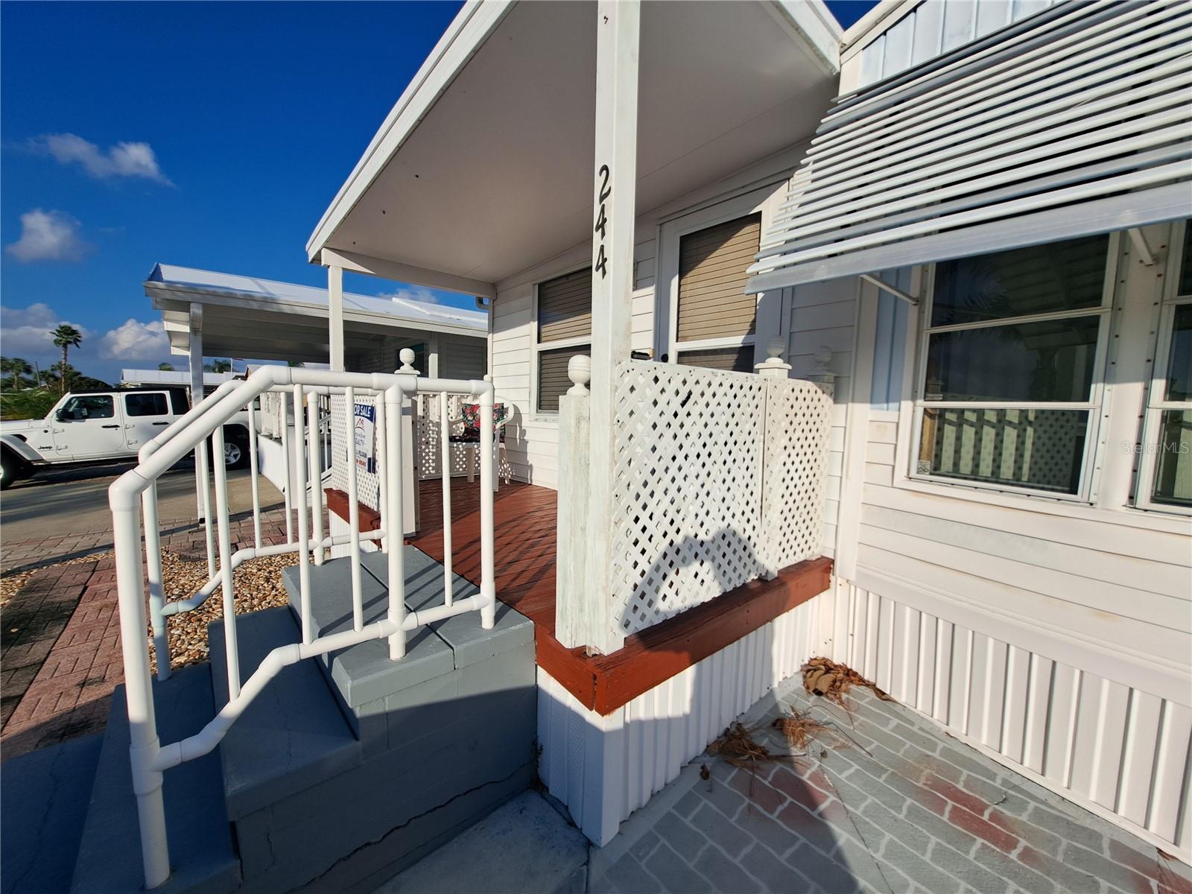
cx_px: 596
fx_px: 448
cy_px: 447
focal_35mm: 13
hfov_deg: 106.2
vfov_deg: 89.9
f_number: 2.2
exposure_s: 1/2105
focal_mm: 1.74
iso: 50
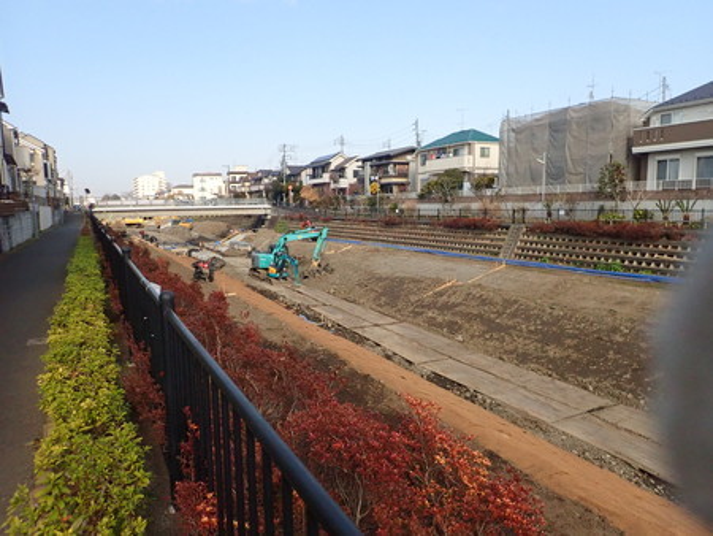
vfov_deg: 54.9
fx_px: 515
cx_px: 356
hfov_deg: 69.4
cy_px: 268
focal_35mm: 25
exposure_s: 1/640
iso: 800
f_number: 8
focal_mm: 4.5
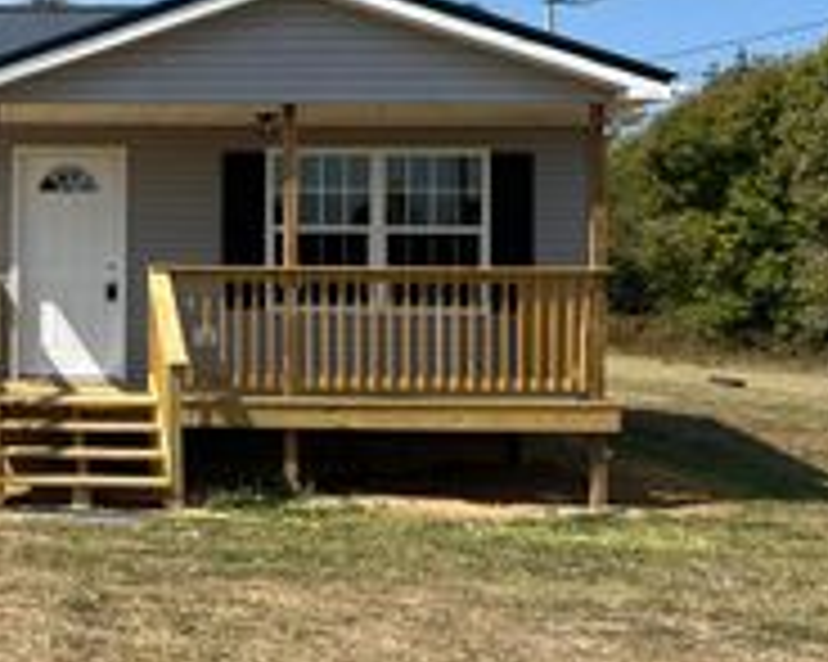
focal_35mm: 69
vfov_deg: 22.1
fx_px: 1690
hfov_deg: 25.4
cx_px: -104
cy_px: 227
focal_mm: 5.7
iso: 50
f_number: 1.5
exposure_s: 1/4274
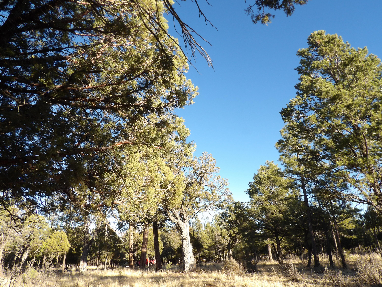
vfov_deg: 56.8
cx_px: 191
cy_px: 144
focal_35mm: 24
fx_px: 265
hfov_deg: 71.6
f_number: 5.6
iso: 100
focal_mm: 4.3
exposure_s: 1/103
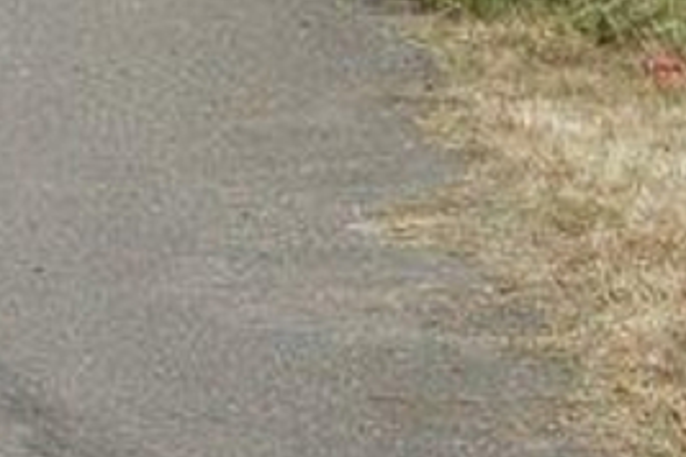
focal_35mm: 1379
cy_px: 335
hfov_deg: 1.5
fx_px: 26276
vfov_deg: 1.0
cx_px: 1942
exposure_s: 1/1600
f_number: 11
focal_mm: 230
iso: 800
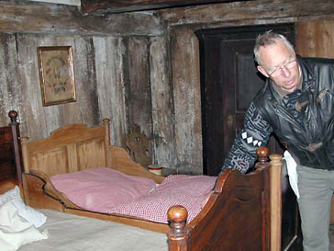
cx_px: 171
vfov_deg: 34.3
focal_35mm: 42
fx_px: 405
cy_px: 144
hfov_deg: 44.8
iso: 100
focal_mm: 8.9
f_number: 2.8
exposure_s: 1/60
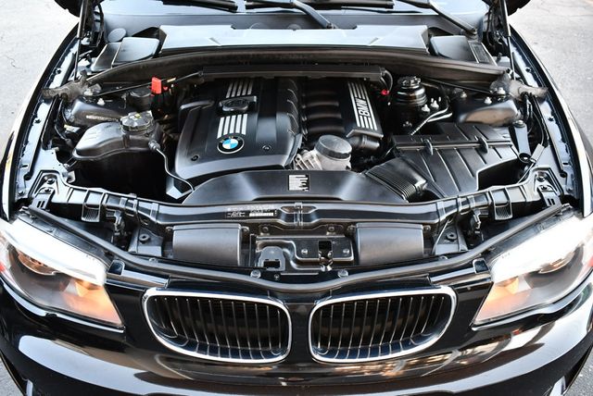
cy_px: 198
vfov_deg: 36.9
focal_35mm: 36
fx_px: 594
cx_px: 296
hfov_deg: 53.1
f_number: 3.5
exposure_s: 1/160
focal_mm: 18
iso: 800
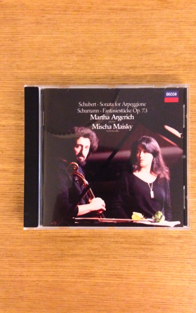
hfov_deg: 35.3
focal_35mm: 36
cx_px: 111
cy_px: 159
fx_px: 308
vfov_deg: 54.0
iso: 800
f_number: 2.4
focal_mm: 4.12
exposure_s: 1/15
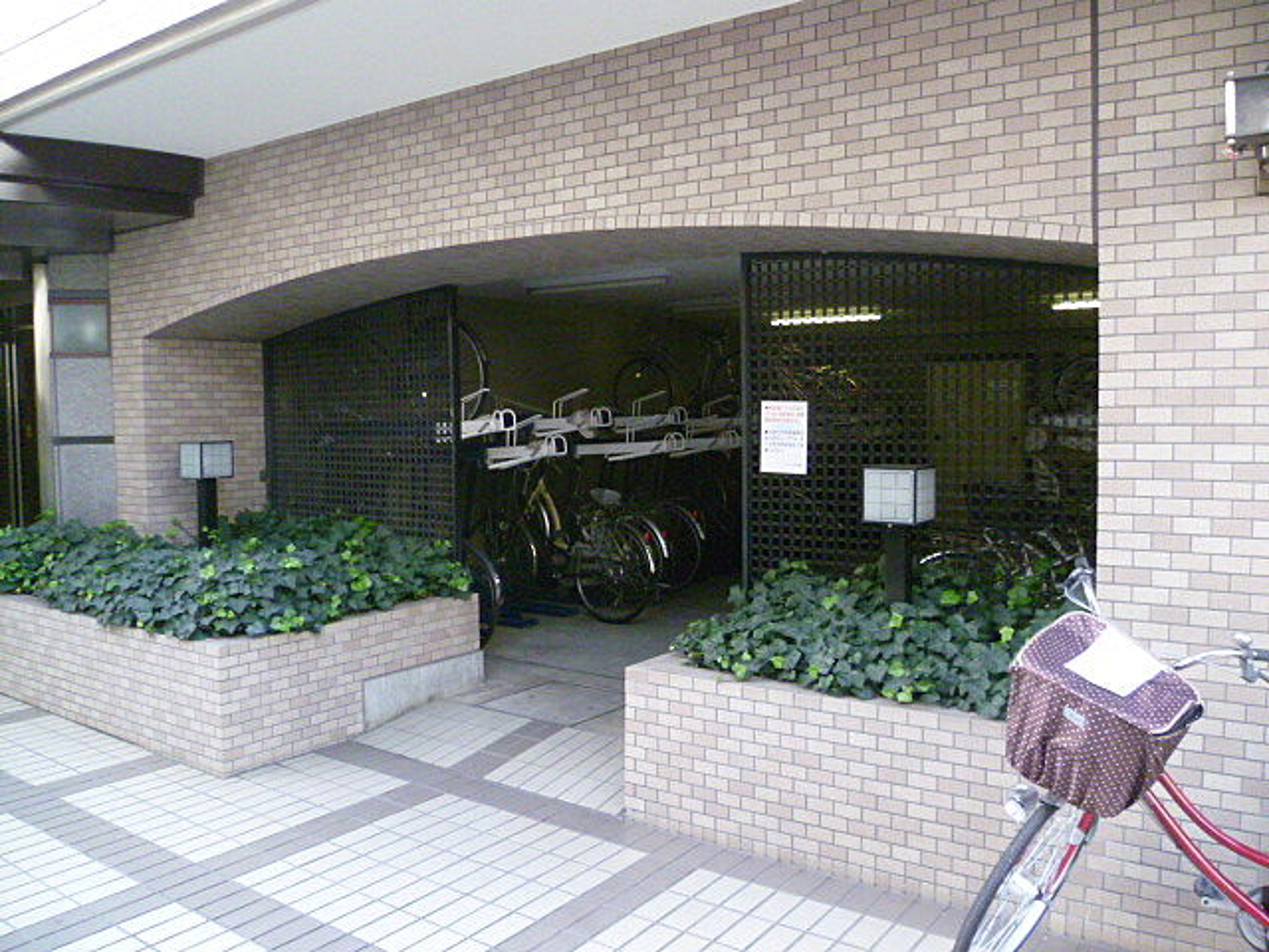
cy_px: 476
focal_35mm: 28
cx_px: 634
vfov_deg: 49.7
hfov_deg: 63.4
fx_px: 1026
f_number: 2.8
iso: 800
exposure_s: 1/200
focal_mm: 5
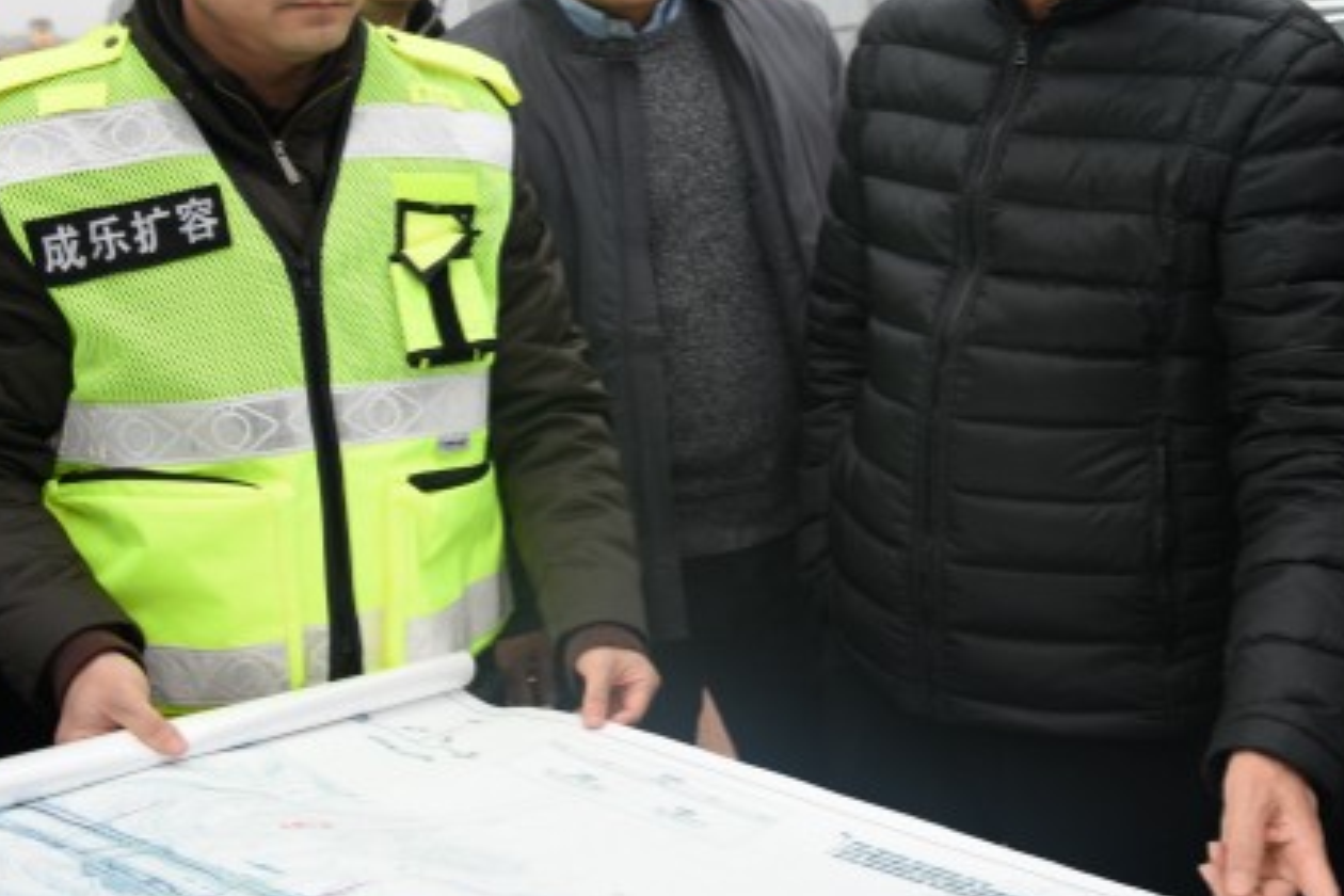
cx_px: 976
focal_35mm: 45
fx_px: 1680
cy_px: 346
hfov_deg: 42.5
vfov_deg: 29.8
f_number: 3.5
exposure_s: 1/50
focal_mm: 18
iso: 100
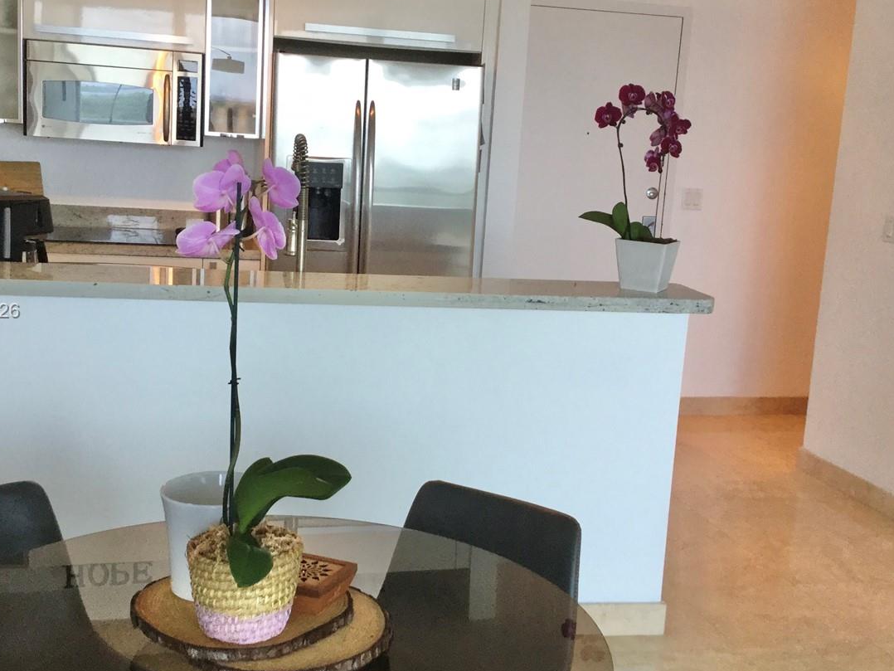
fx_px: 1188
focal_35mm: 46
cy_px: 312
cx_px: 425
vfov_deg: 31.5
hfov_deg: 41.2
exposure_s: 1/40
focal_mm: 3.3
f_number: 2.4
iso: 25
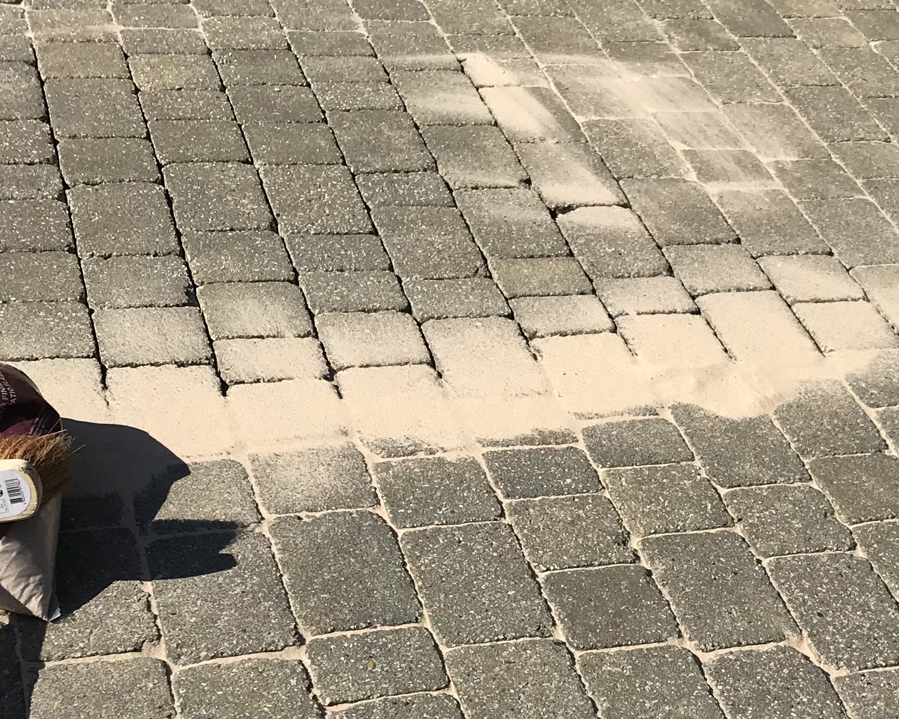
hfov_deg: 27.6
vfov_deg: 22.1
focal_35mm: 68
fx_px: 1809
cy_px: 595
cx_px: 656
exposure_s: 1/2660
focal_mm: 3.99
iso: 20
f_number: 1.8
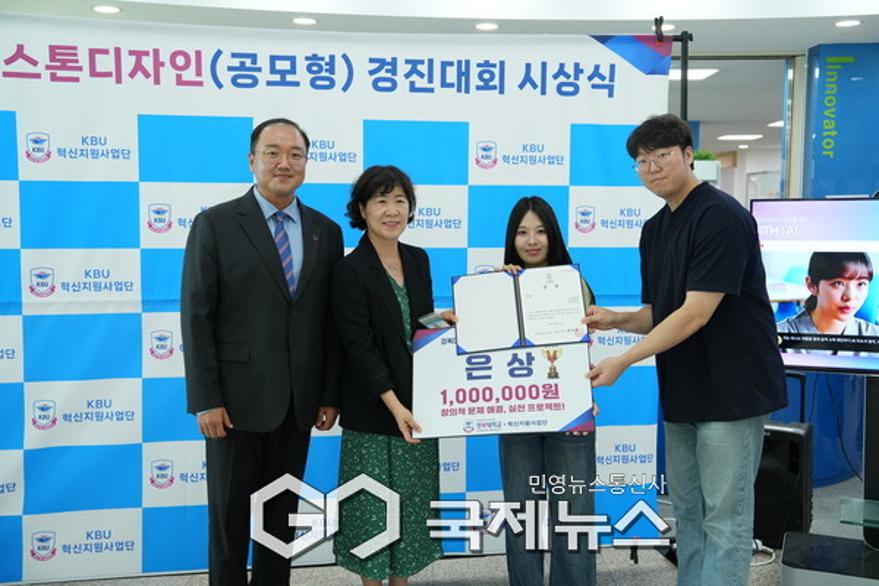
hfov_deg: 46.4
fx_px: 1025
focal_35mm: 42
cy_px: 293
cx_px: 440
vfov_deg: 31.9
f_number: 4
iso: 500
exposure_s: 1/50
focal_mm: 42
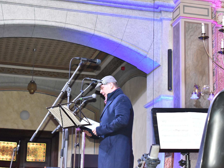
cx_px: 102
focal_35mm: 79
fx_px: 511
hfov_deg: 24.7
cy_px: 85
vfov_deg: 18.7
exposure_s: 1/80
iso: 3200
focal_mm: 48
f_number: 6.3
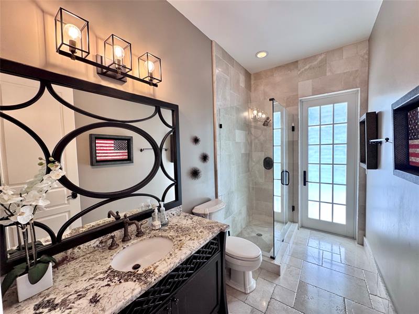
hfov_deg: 102.1
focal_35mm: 14
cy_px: 157
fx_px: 169
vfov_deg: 85.7
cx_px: 210
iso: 250
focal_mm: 2.22
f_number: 2.2
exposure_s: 1/120
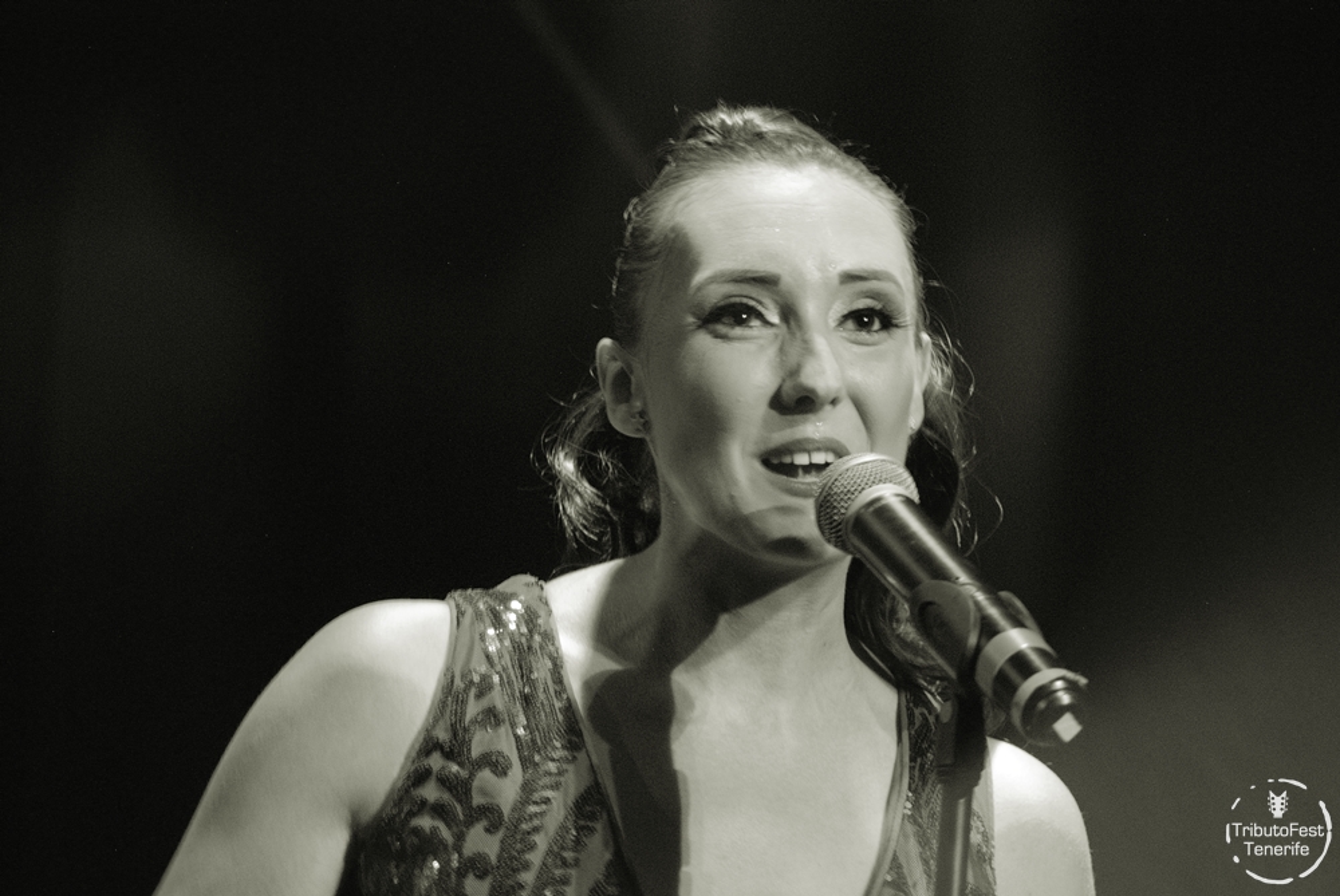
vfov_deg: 5.4
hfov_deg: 8.1
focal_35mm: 255
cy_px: 448
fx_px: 9501
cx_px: 670
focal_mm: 170
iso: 1600
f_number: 5
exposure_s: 1/50
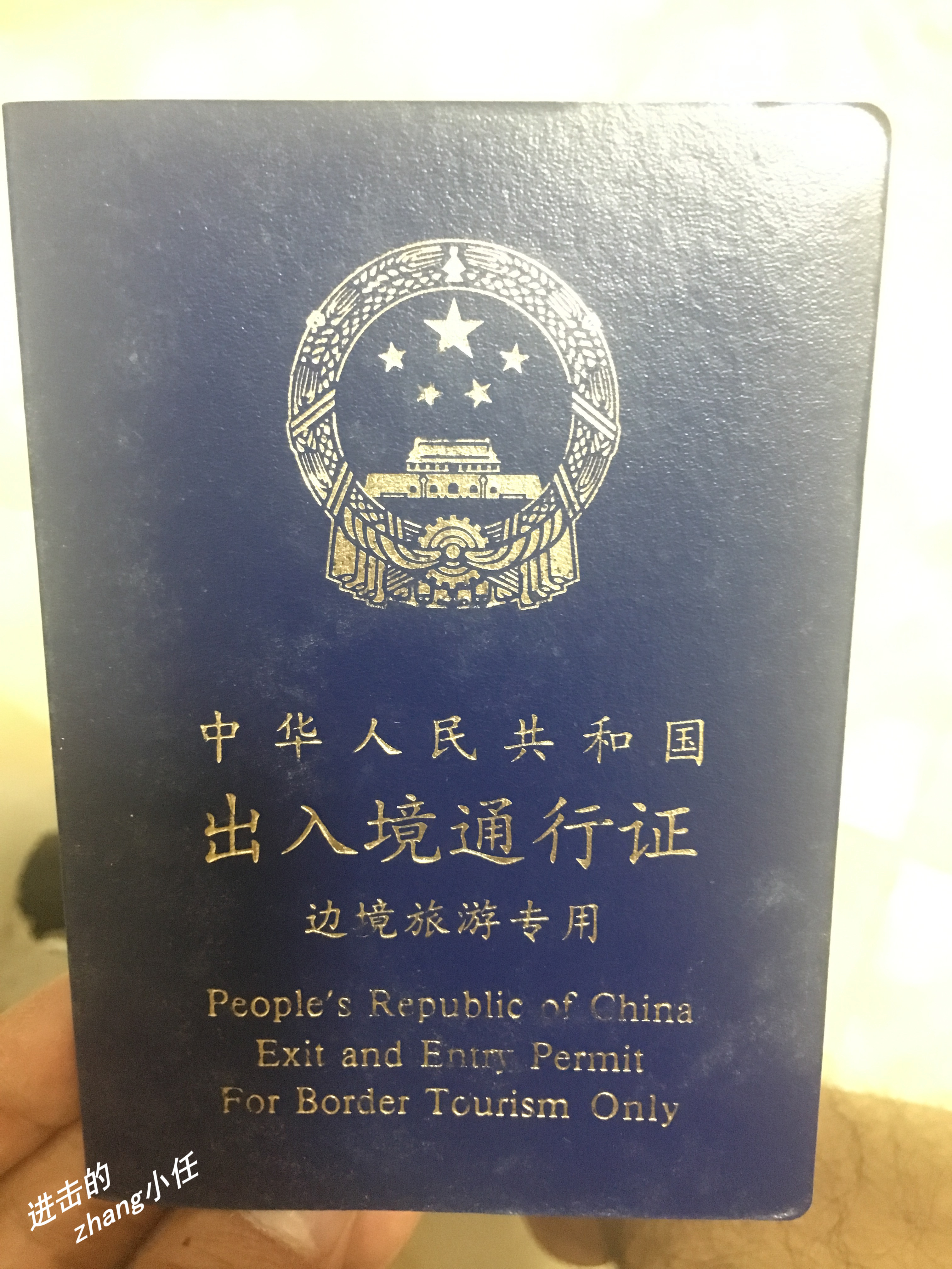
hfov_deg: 48.2
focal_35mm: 29
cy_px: 634
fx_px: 1063
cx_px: 476
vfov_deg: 61.7
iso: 800
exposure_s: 1/17
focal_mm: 4.15
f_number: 2.2
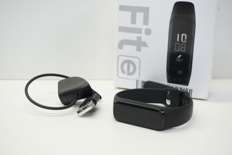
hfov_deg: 35.1
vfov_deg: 23.8
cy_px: 78
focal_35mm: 57
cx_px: 116
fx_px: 367
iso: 800
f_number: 5.6
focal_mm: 38
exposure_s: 1/60
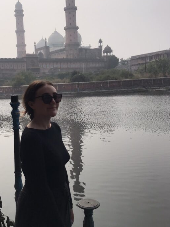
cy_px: 118
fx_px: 275
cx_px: 47
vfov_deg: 44.8
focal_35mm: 42
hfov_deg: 33.8
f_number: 1.8
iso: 25
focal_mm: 3.99
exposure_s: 1/5650
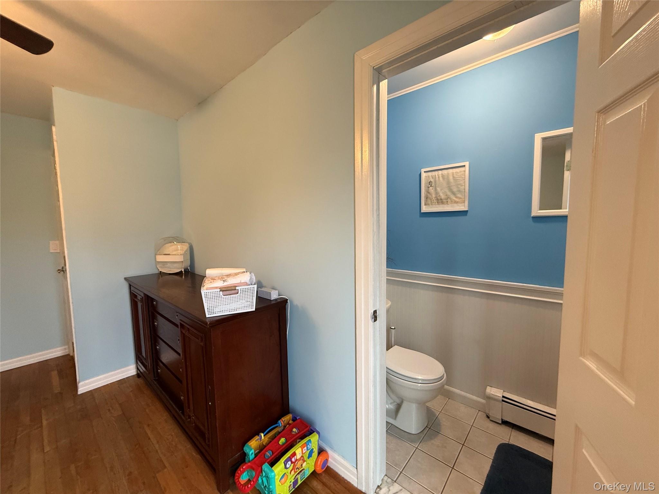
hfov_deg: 102.1
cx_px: 330
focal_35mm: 14
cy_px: 247
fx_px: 267
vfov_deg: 85.7
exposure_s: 1/60
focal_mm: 2.22
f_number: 2.2
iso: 250
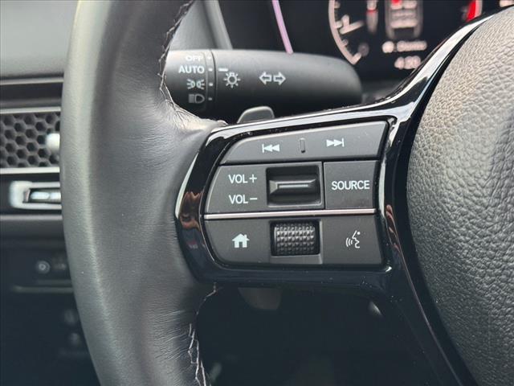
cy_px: 193
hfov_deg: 39.7
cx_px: 257
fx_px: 713
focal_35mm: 48
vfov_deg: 30.3
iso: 250
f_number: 1.78
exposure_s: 1/59
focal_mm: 6.76
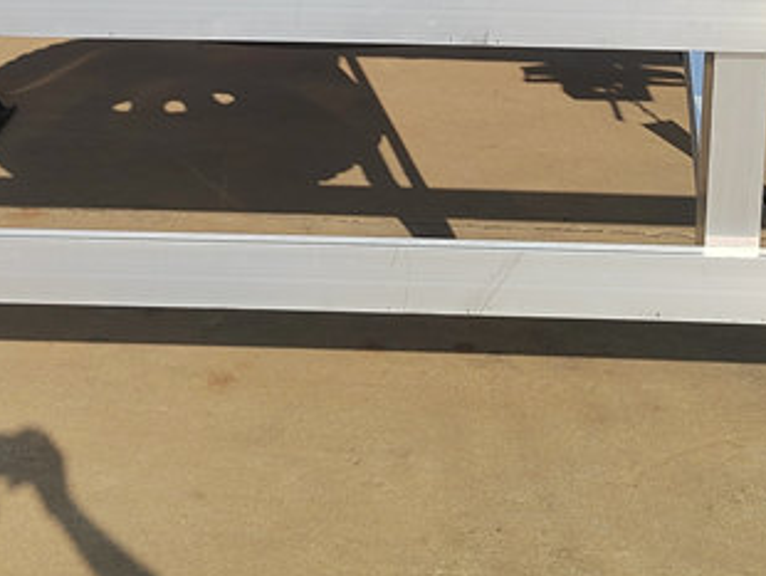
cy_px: -79
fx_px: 1484
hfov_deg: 28.9
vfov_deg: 20.8
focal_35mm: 67
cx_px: 346
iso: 153
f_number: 1.9
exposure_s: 1/2000
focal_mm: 5.52
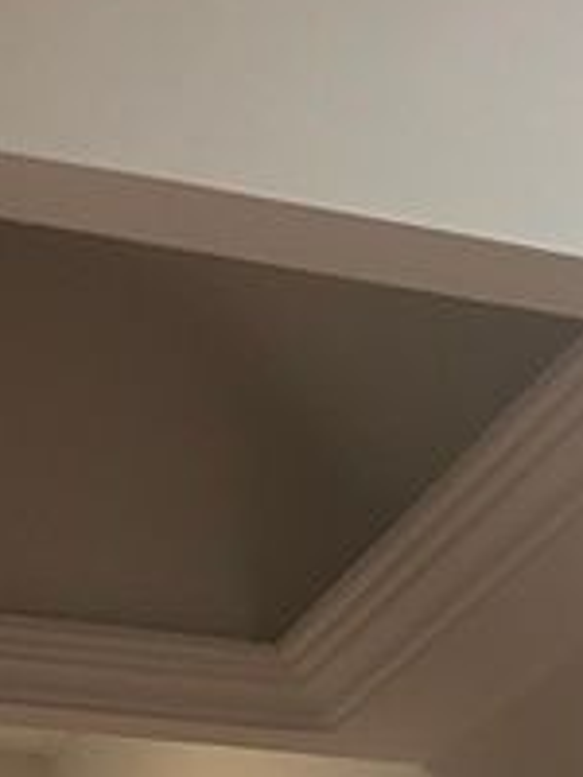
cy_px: 2032
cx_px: 1745
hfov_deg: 8.1
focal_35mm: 156
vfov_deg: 10.4
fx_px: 3503
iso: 125
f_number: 1.5
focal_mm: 5.7
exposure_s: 1/121
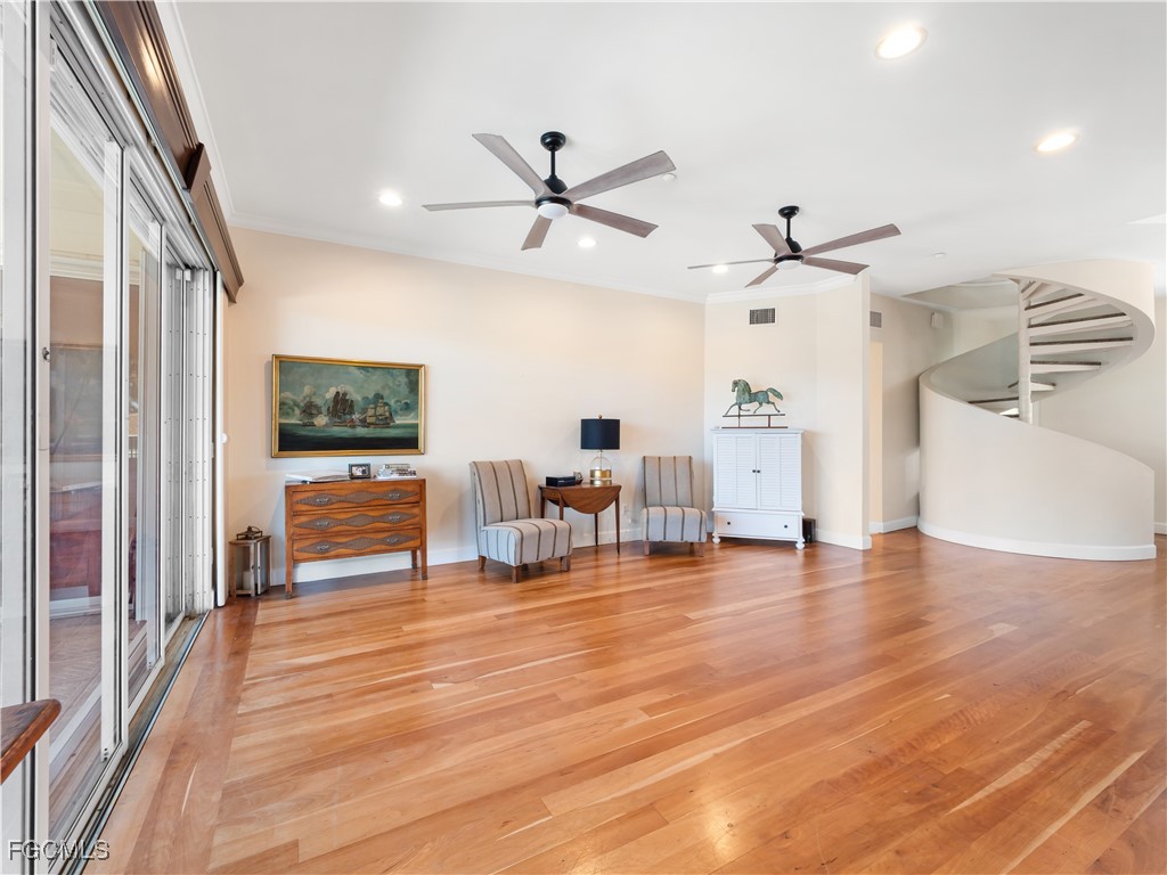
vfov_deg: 85.7
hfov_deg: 102.1
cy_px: 438
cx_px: 584
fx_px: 472
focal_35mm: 14
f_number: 7.1
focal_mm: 7
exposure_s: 1/2
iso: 200
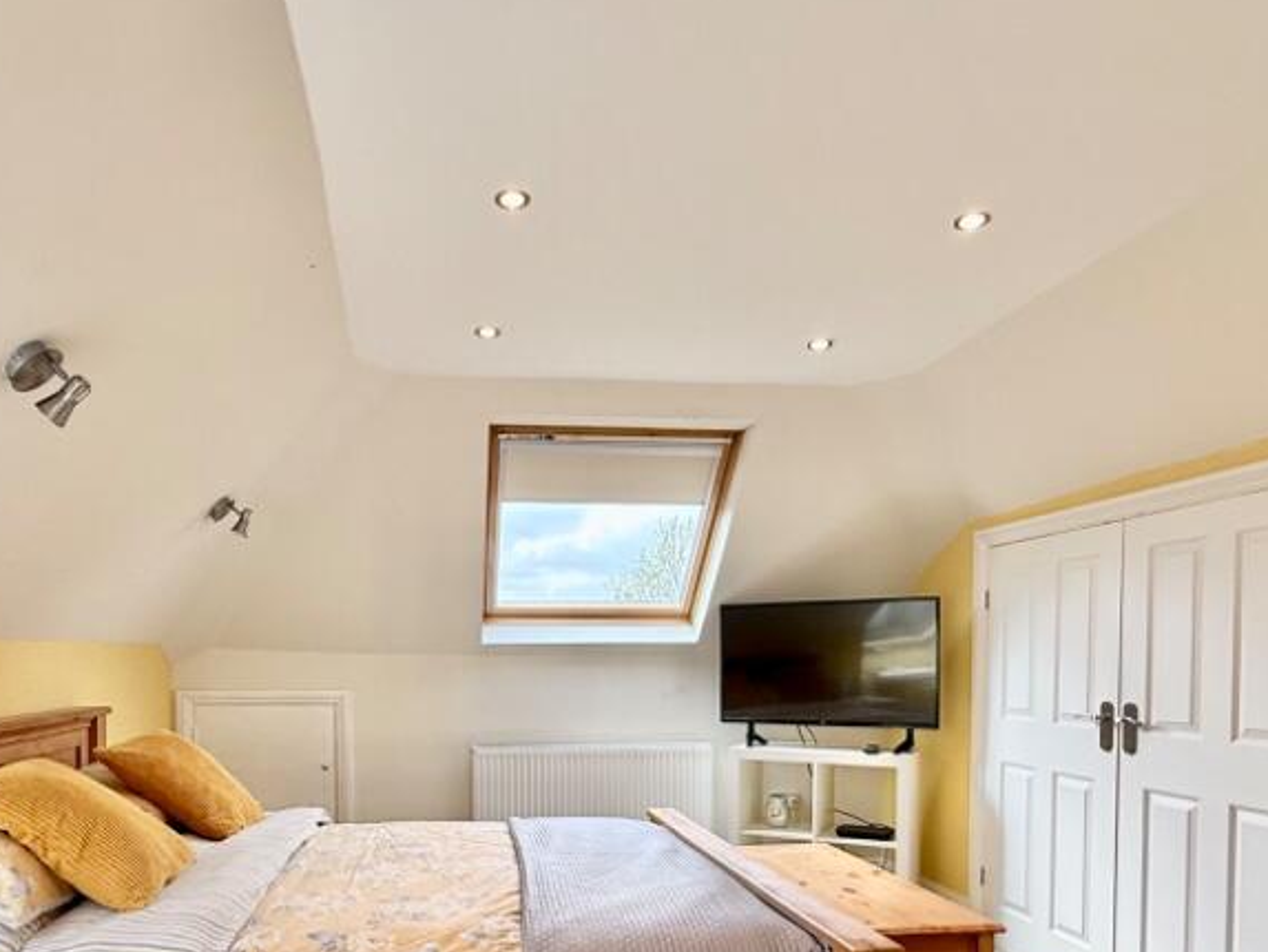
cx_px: 533
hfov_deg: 68.9
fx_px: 916
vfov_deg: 52.9
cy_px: 693
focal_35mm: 25
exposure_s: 1/174
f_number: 2.2
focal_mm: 2.22
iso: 64
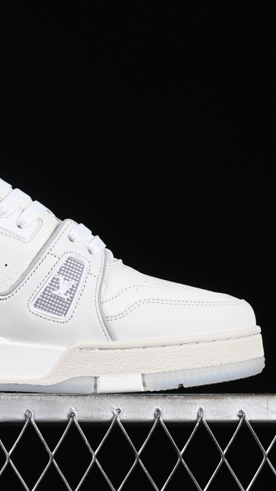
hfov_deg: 10.2
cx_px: -7
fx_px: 1535
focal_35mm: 118
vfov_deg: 18.2
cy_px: 246
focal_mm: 50
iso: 160
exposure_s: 1/80
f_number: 8
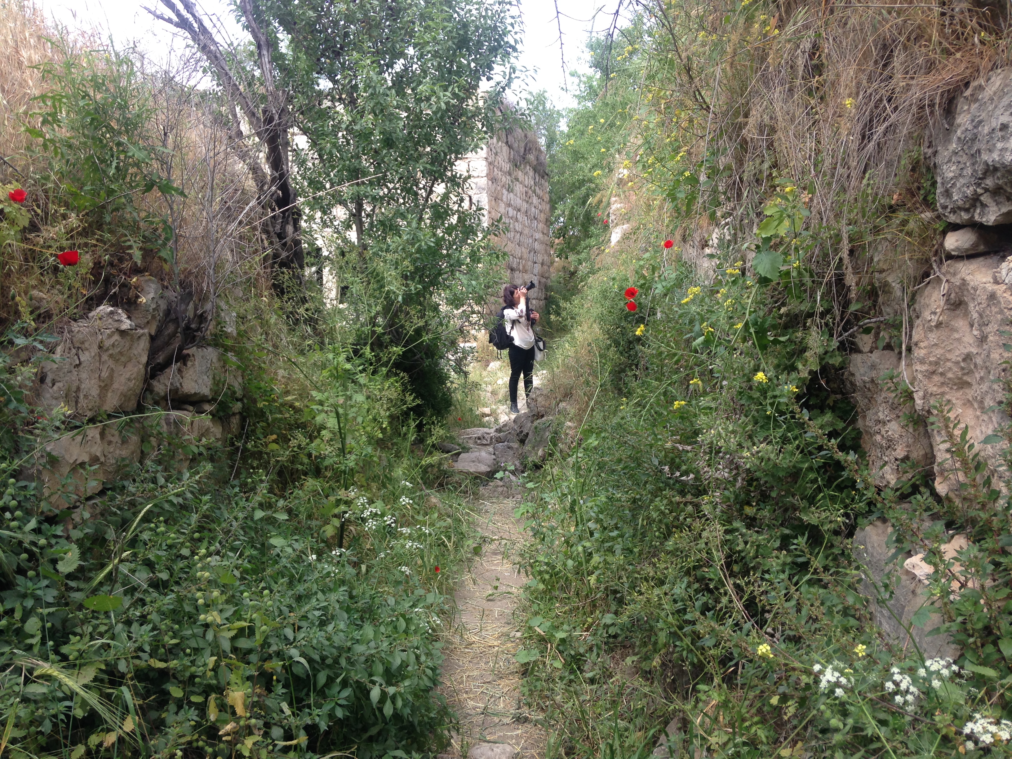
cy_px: 380
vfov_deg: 42.9
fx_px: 965
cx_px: 506
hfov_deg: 55.4
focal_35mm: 33
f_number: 2.4
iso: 50
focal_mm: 4.12
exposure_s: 1/321
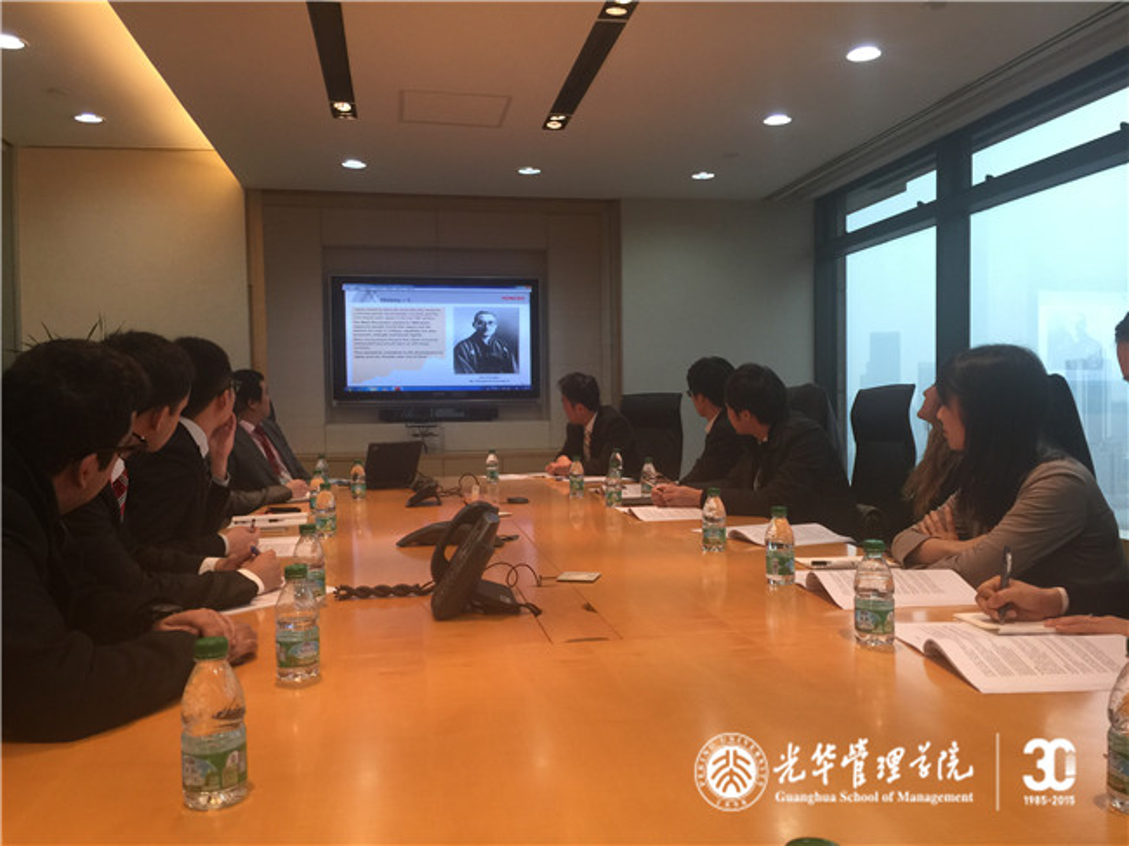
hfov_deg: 61.7
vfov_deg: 48.2
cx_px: 564
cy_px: 423
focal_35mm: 29
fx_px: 945
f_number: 2.2
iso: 40
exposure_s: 1/30
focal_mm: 4.15
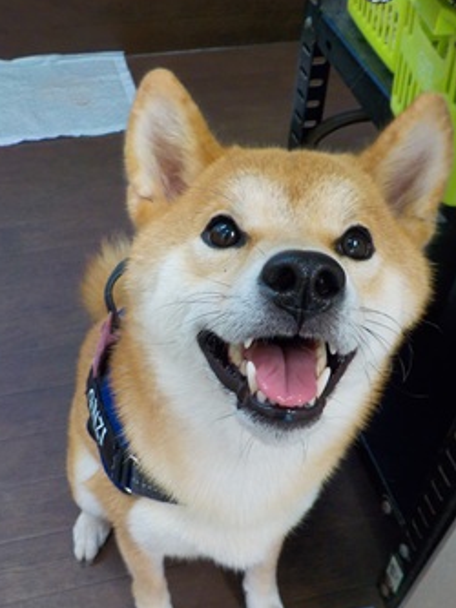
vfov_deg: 51.2
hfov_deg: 39.7
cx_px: 235
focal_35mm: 36
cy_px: 349
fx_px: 632
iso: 220
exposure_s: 1/30
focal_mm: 4.1
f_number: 3.3
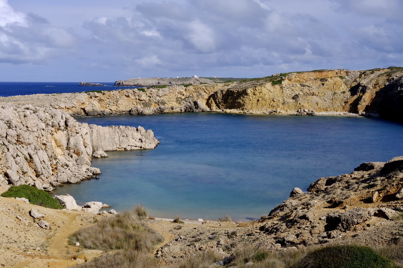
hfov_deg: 37.5
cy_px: 134
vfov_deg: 25.5
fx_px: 593
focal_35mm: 53
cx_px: 202
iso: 200
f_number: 16
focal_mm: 35
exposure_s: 4.3
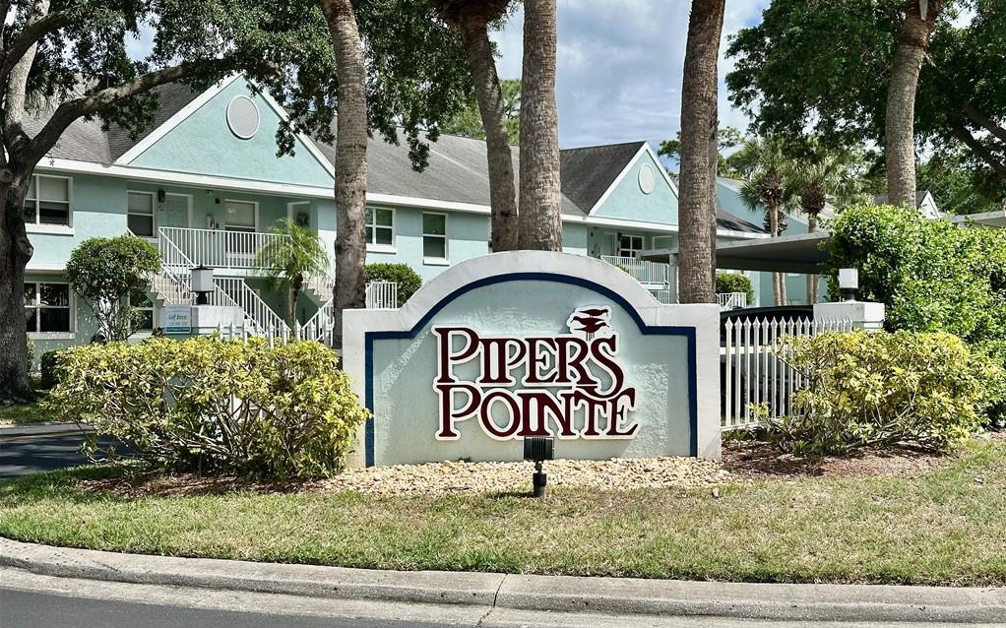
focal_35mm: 51
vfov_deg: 25.3
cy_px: 298
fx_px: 1398
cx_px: 503
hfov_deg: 39.6
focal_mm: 6.86
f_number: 1.78
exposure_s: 1/4785
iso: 64
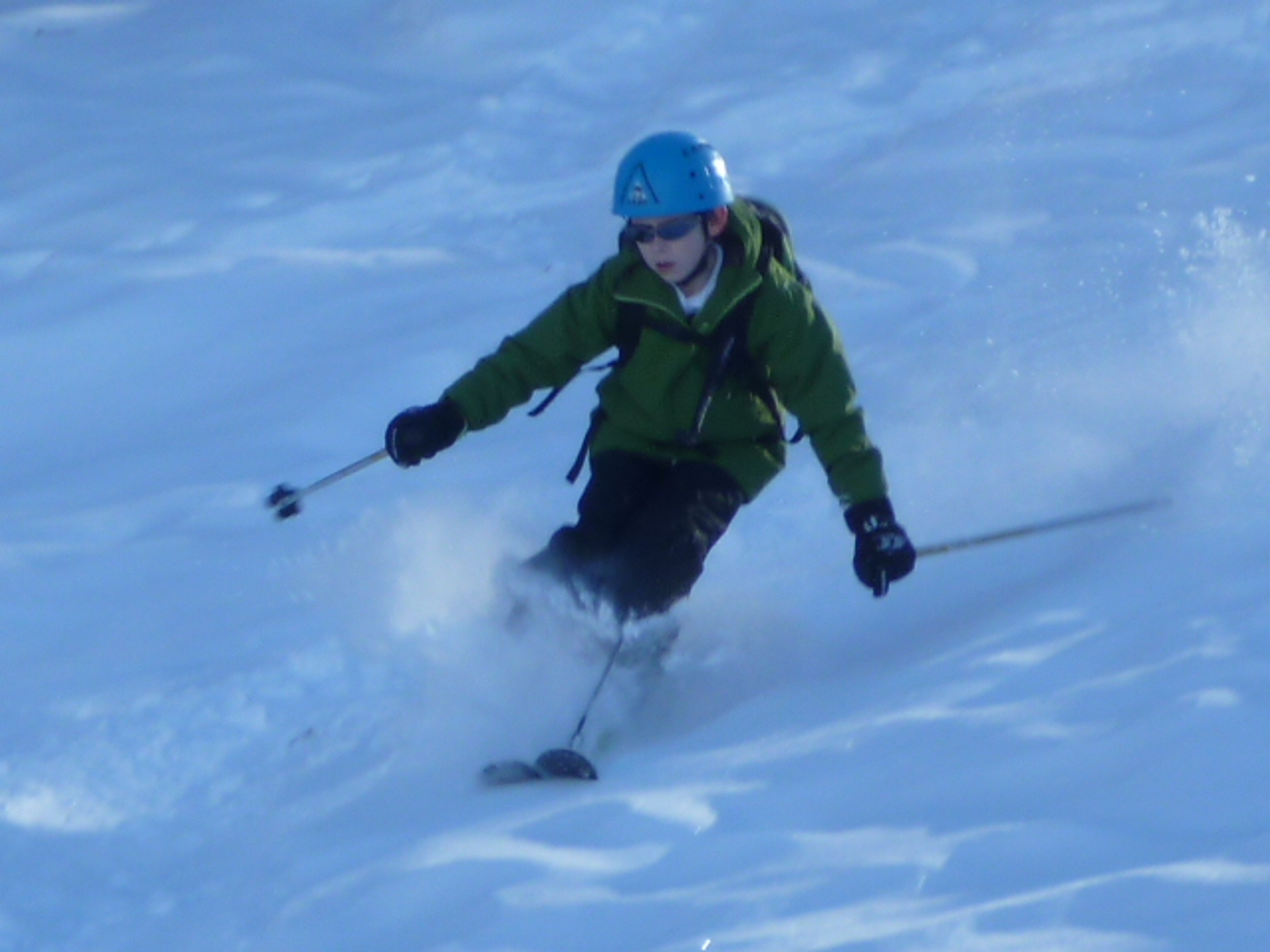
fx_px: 2275
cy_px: 476
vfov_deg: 23.7
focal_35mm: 62
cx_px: 635
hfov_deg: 31.2
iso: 80
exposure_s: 1/200
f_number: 5.2
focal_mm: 11
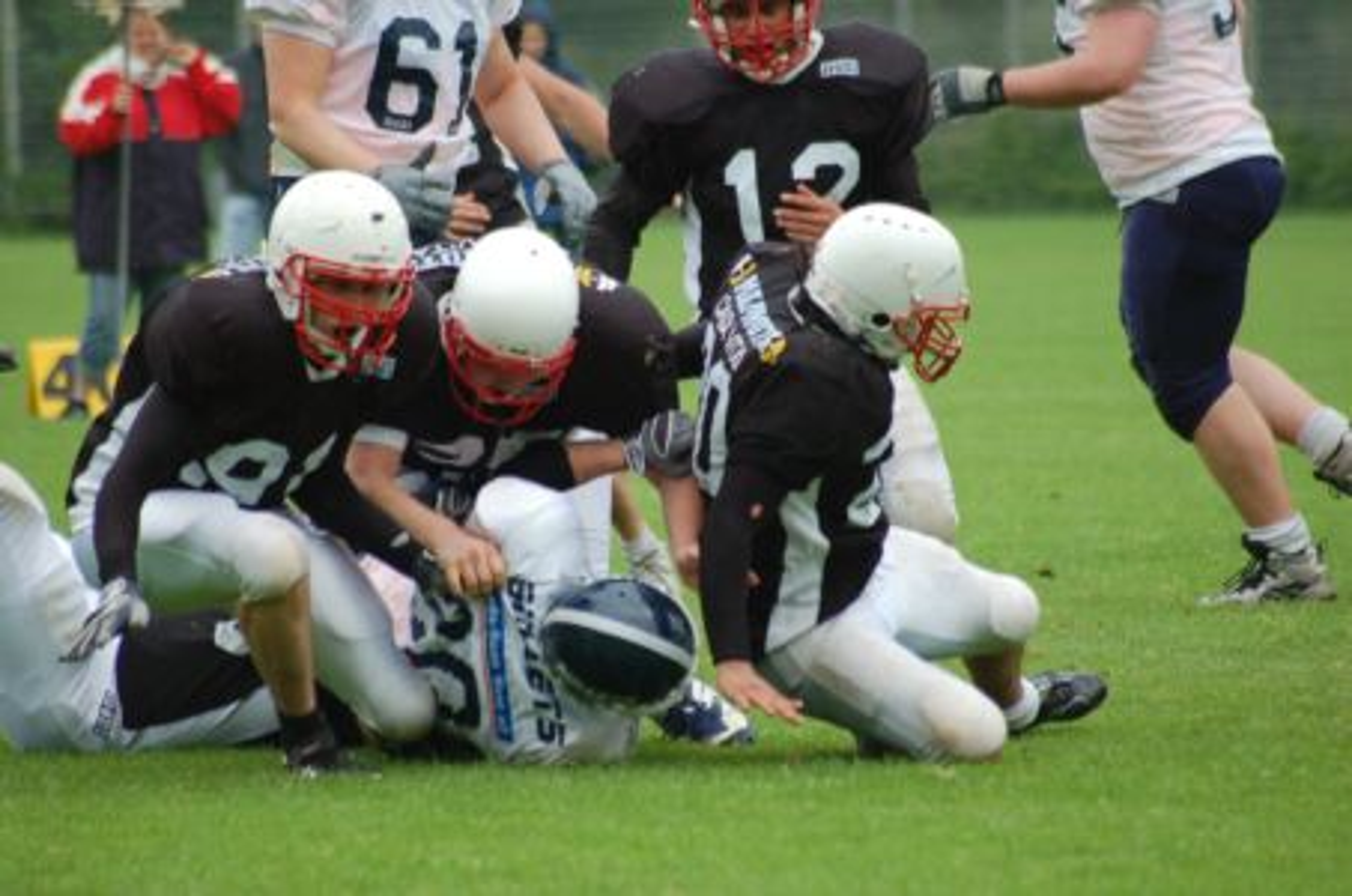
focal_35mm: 405
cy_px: 448
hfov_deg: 5.1
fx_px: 15178
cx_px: 676
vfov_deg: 3.4
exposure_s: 1/800
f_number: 5.6
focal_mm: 270
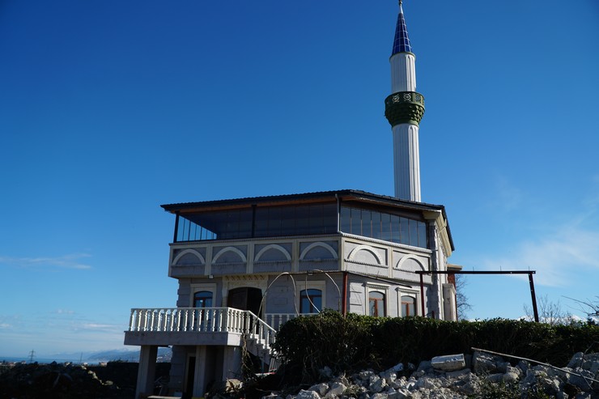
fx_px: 474
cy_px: 200
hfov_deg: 64.6
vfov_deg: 45.7
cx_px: 300
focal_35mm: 28
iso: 100
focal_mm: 19
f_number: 4.5
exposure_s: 1/800
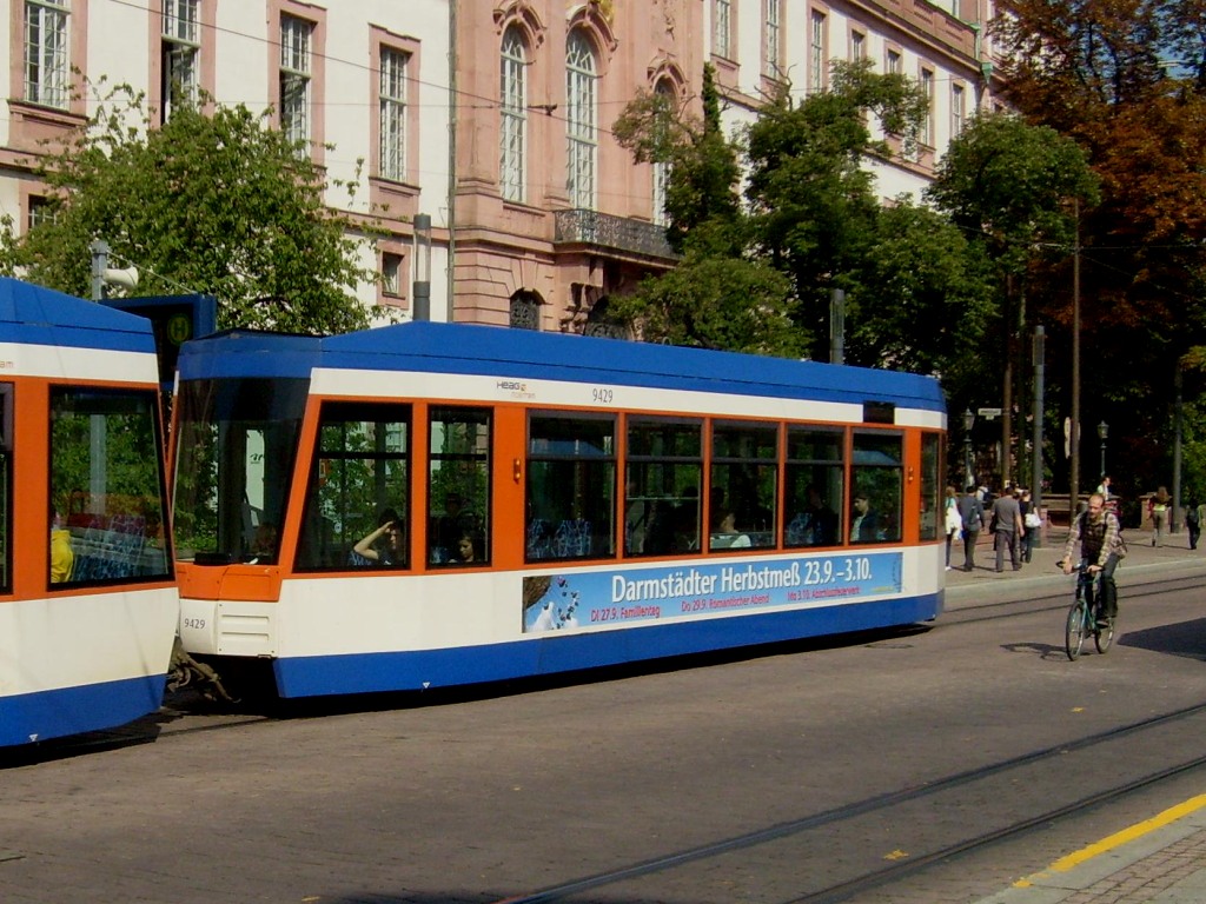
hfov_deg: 52.6
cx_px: 603
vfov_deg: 40.7
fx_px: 1219
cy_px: 452
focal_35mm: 35
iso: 80
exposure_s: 1/350
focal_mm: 5.8
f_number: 7.1
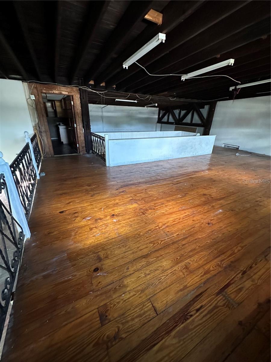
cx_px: 136
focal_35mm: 14
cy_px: 181
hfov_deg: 85.7
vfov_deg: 102.1
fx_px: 146
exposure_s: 1/60
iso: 1000
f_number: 2.2
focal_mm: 2.22
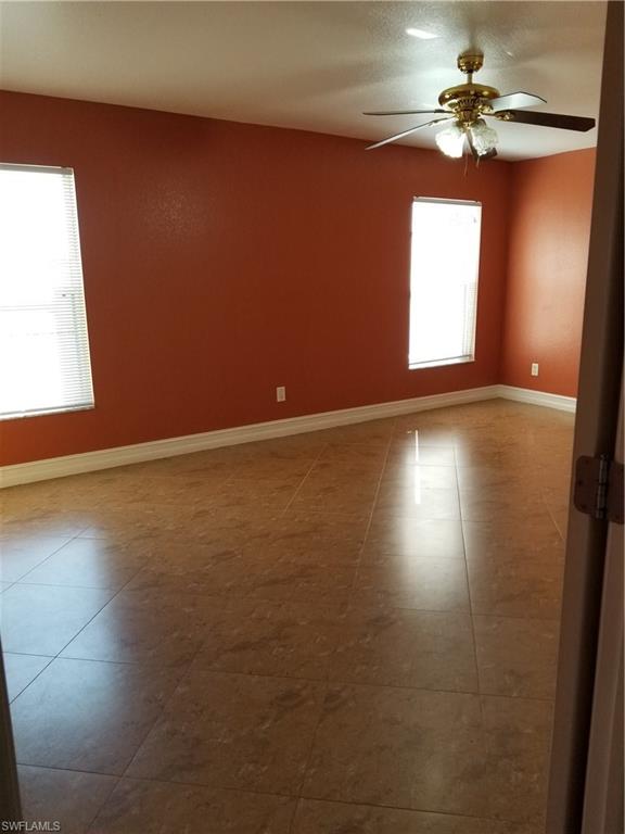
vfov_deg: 67.3
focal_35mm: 26
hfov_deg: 53.1
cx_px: 312
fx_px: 626
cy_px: 417
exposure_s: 1/120
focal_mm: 4.25
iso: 100
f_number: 1.7
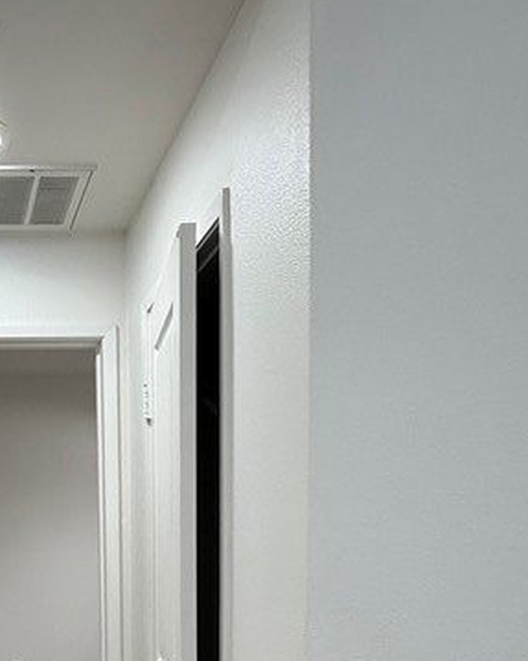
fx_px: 762
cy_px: 652
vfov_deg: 41.2
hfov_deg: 34.9
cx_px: 7
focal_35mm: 39
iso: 200
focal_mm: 2.22
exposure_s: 1/120
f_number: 2.2
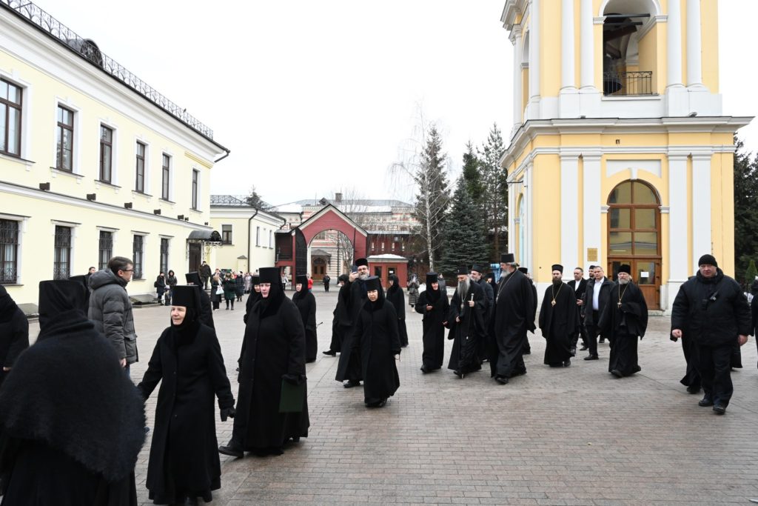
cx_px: 379
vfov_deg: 53.1
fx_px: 505
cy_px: 253
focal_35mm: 24
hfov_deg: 73.7
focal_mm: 24
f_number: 13
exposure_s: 1/640
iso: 3200
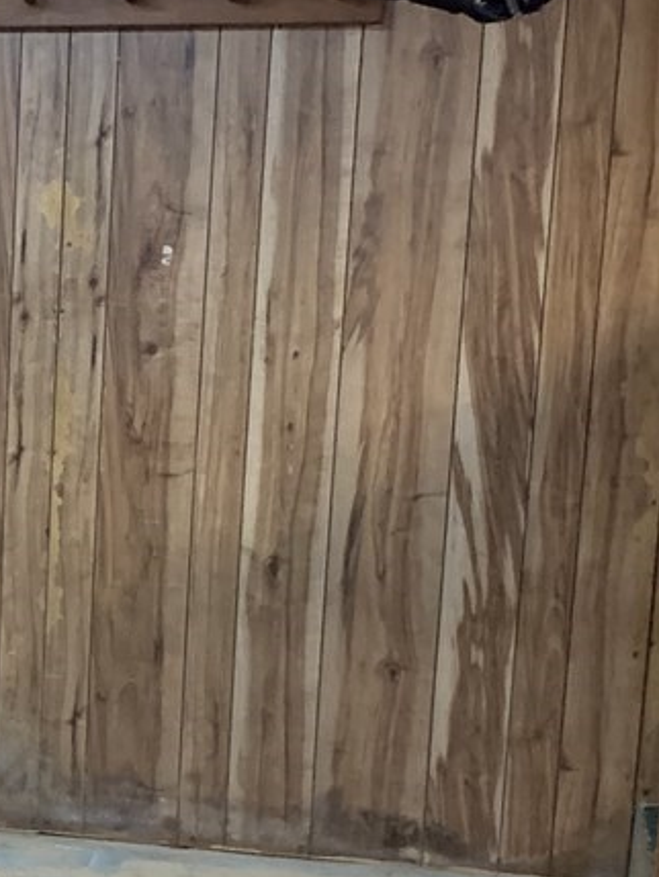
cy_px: 654
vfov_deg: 20.9
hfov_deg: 14.9
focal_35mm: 93
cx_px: -289
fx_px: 2359
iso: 320
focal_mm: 4.25
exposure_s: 1/30
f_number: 1.8
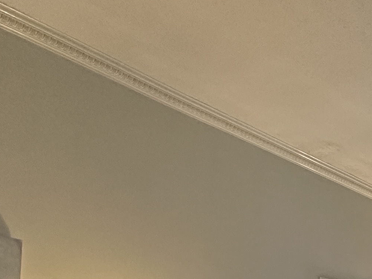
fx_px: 602
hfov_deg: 32.0
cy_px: 370
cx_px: 362
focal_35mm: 56
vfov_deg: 23.0
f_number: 2.2
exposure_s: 1/120
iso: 250
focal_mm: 2.22
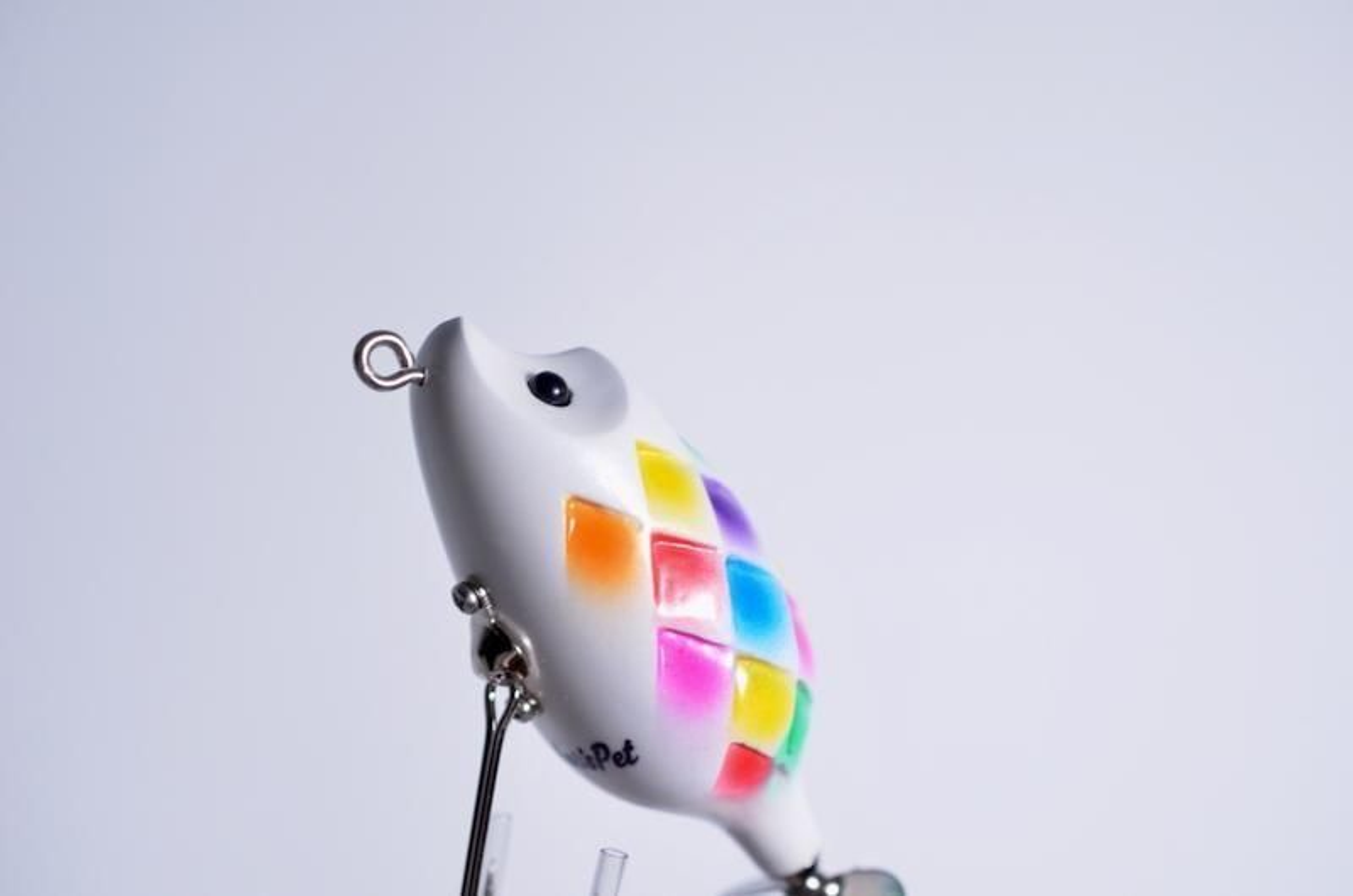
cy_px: 448
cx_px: 676
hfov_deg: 33.5
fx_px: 2250
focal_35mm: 60
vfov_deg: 22.5
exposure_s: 1/125
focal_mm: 40
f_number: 5.6
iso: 800
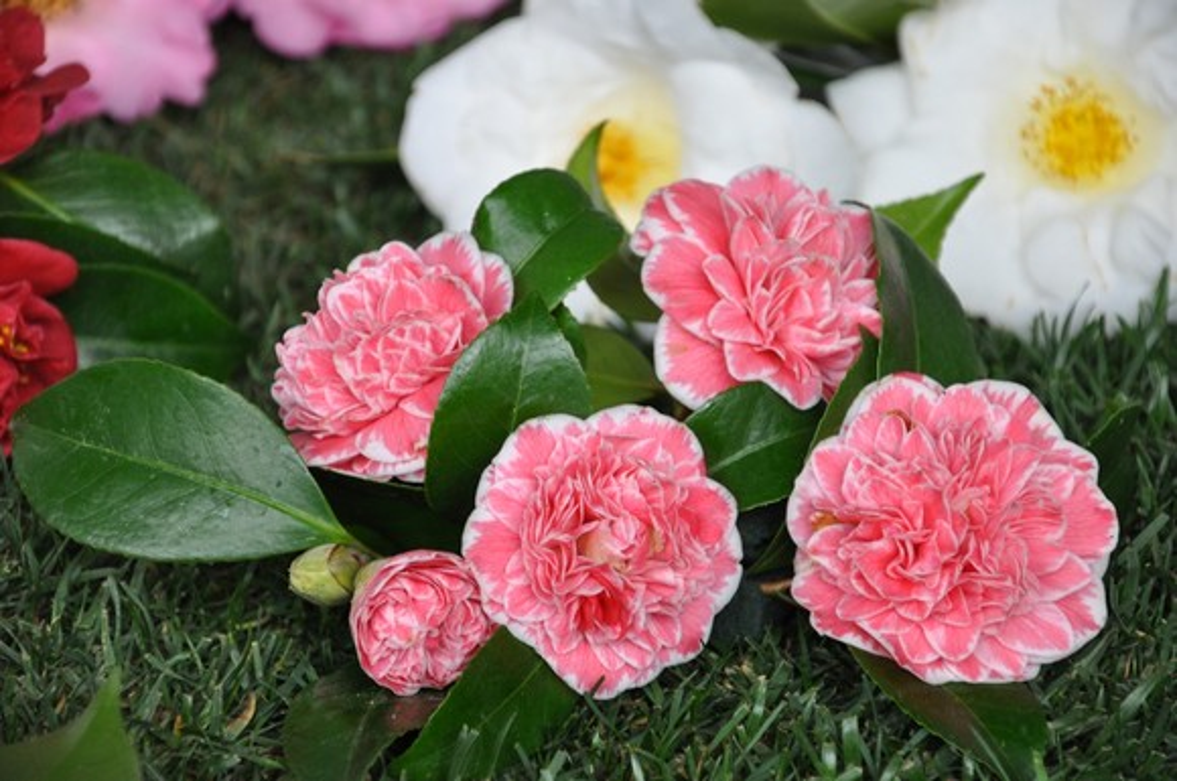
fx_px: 5142
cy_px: 390
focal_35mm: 158
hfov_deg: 13.1
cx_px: 588
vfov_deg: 8.7
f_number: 5.6
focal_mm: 105
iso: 800
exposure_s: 1/50
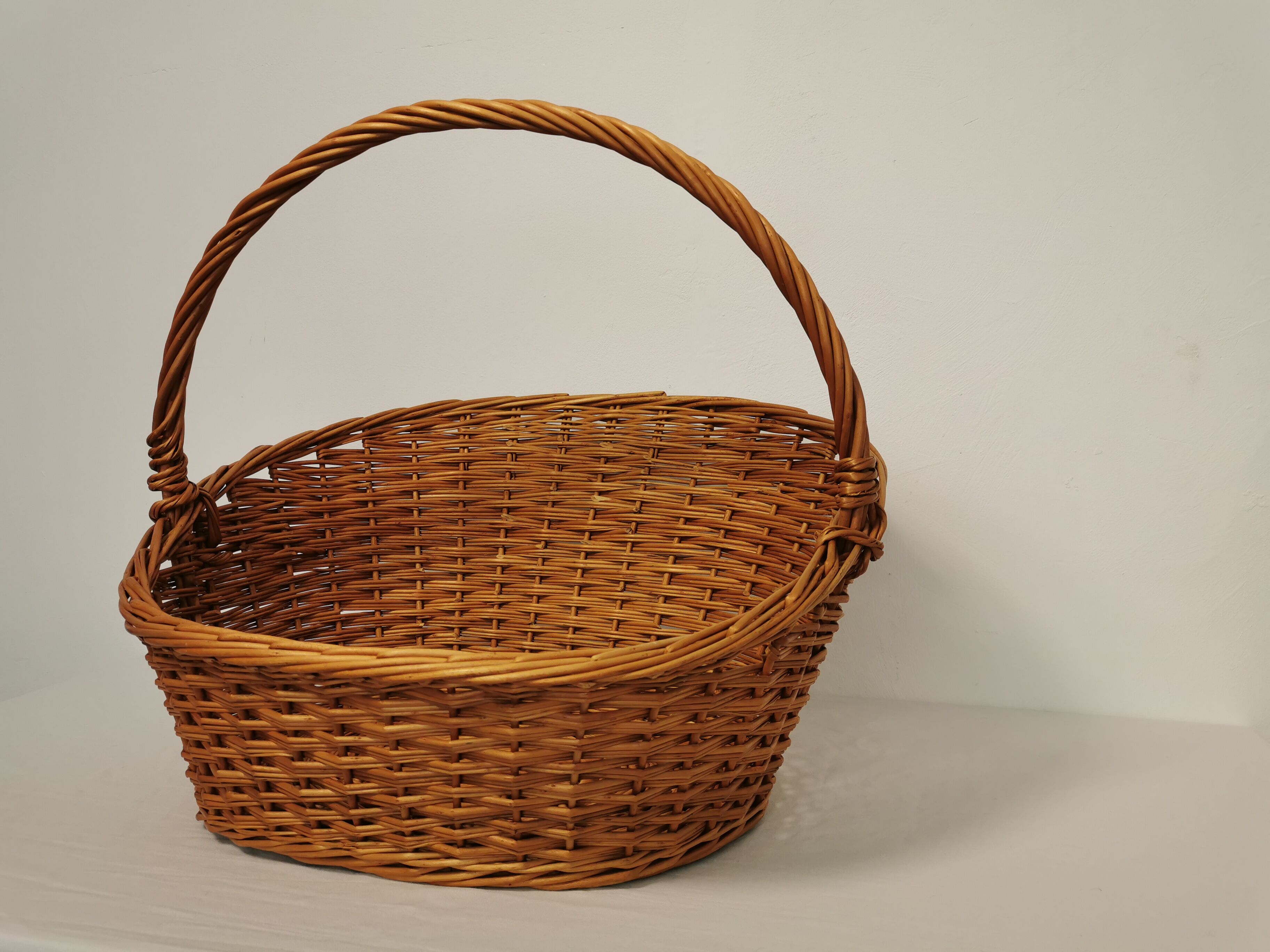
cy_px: 476
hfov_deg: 65.3
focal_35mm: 27
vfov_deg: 51.4
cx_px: 635
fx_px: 991
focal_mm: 5.58
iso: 80
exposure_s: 1/100
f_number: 1.8
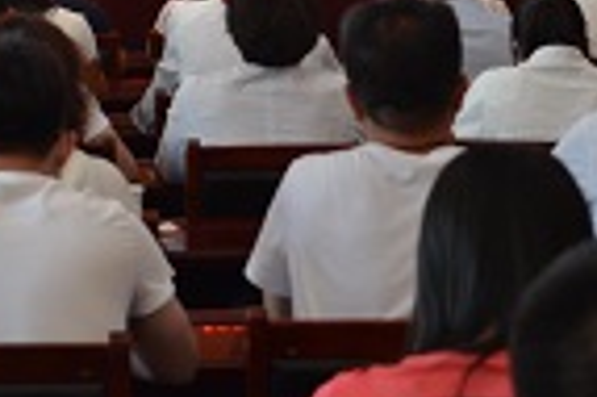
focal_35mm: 188
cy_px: -270
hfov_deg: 11.0
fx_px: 3111
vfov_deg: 7.1
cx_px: 205
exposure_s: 1/30
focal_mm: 35
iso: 800
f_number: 4.5
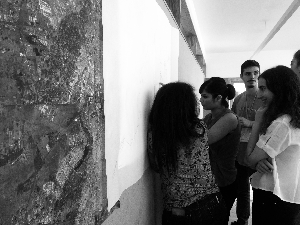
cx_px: 150
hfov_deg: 61.7
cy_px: 112
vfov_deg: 48.2
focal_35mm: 29
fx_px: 251
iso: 125
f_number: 2.2
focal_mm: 4.15
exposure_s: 1/33
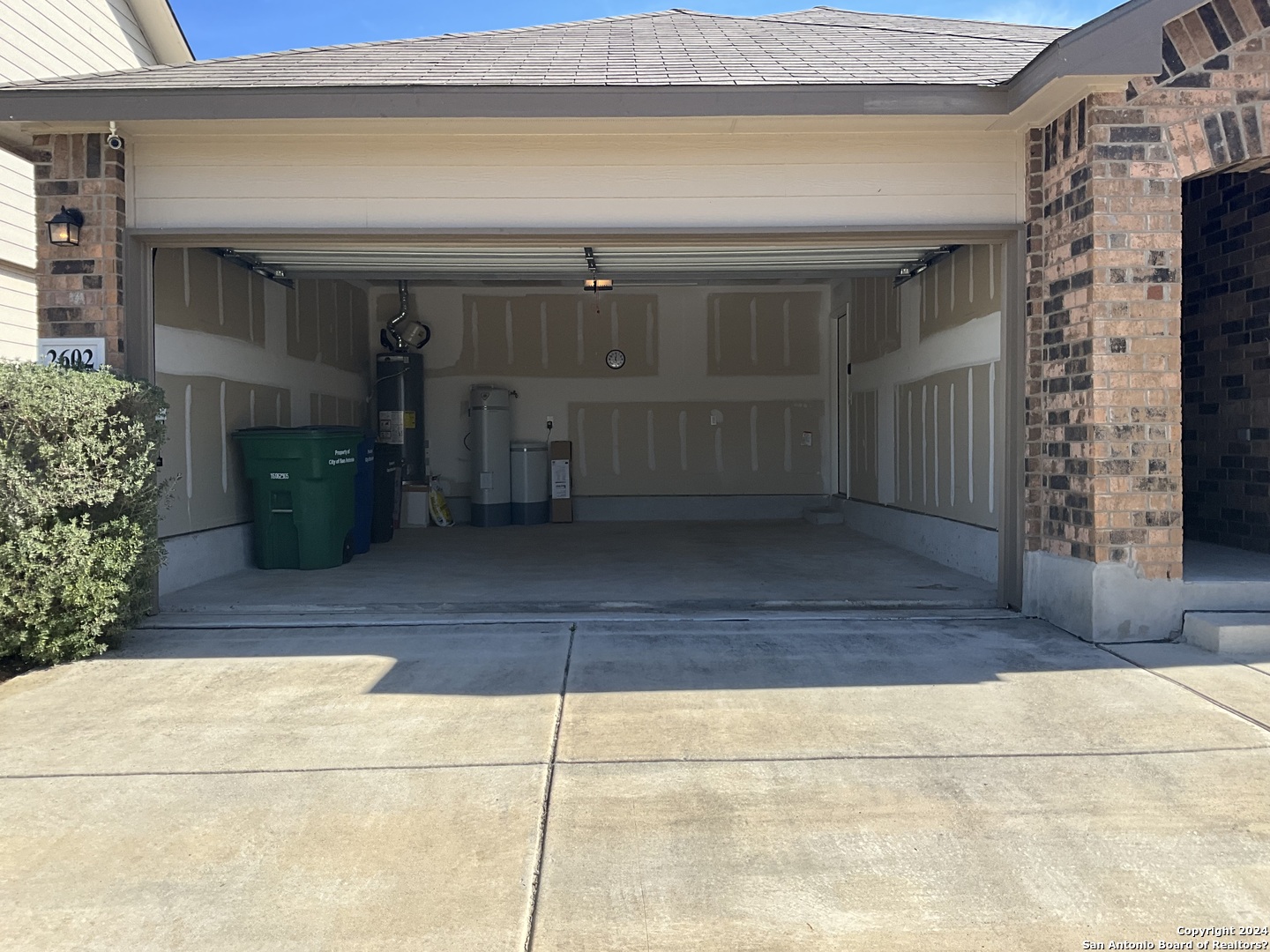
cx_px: 635
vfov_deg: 48.2
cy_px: 476
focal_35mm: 29
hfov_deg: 61.7
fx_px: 1064
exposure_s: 1/1675
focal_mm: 3
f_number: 1.8
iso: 25
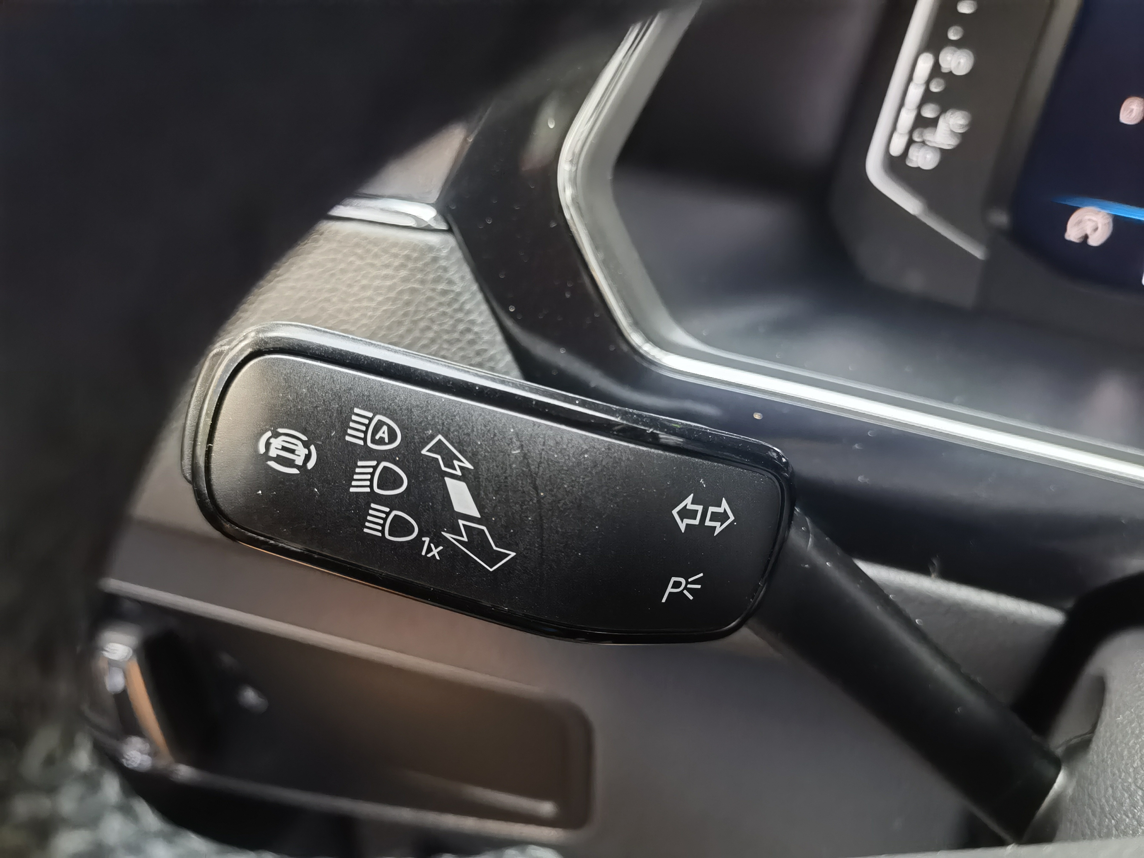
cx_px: 572
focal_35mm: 35
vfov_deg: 40.7
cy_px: 429
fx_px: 1157
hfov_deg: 52.6
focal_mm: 6.67
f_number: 1.9
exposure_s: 1/99.4
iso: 160
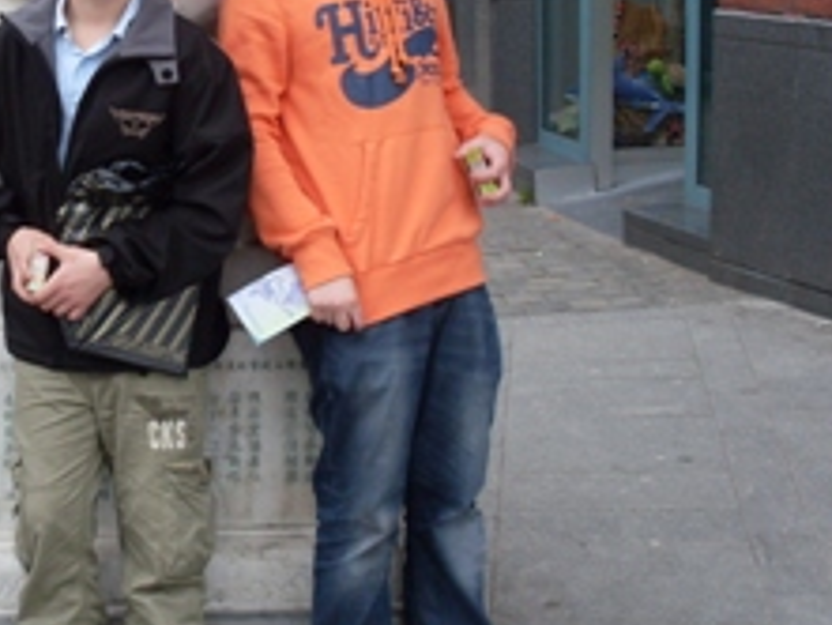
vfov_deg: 19.0
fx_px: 1852
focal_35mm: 77
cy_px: 147
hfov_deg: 24.7
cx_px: 113
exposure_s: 1/125
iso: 80
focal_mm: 6.3
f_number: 2.8
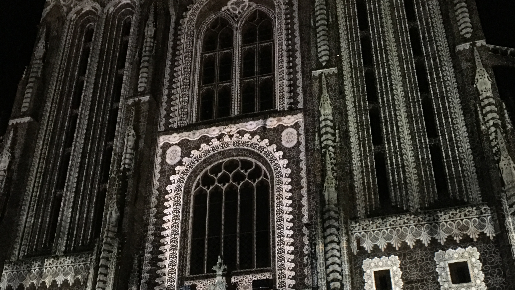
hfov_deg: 47.4
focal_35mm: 43
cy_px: 246
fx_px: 587
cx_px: 261
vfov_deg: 27.0
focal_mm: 4.15
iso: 500
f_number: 2.2
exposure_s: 1/17
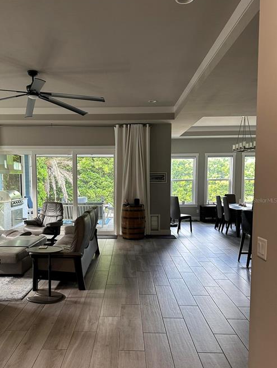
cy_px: 200
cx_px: 117
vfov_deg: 63.3
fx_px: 299
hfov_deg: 49.6
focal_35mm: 28
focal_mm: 6.86
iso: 200
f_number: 1.78
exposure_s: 1/60
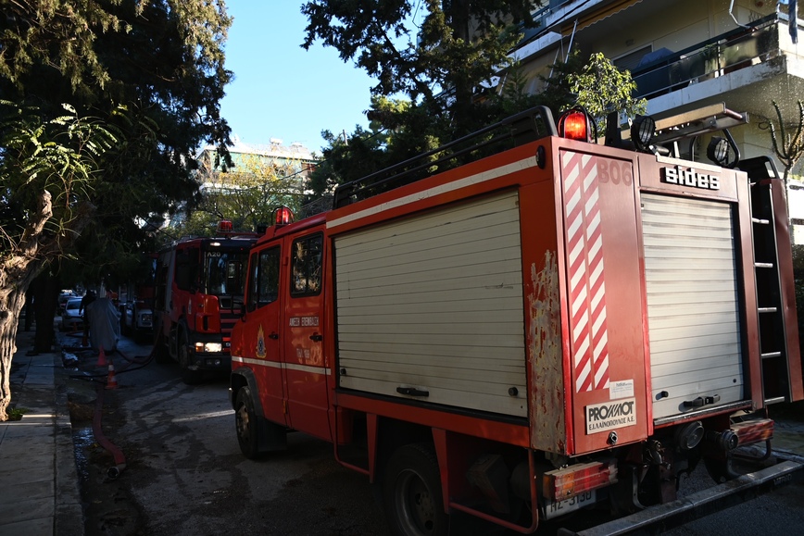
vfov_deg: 47.9
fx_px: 603
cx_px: 402
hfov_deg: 67.4
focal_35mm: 27
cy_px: 268
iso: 250
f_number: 3.5
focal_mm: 18
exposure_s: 1/500
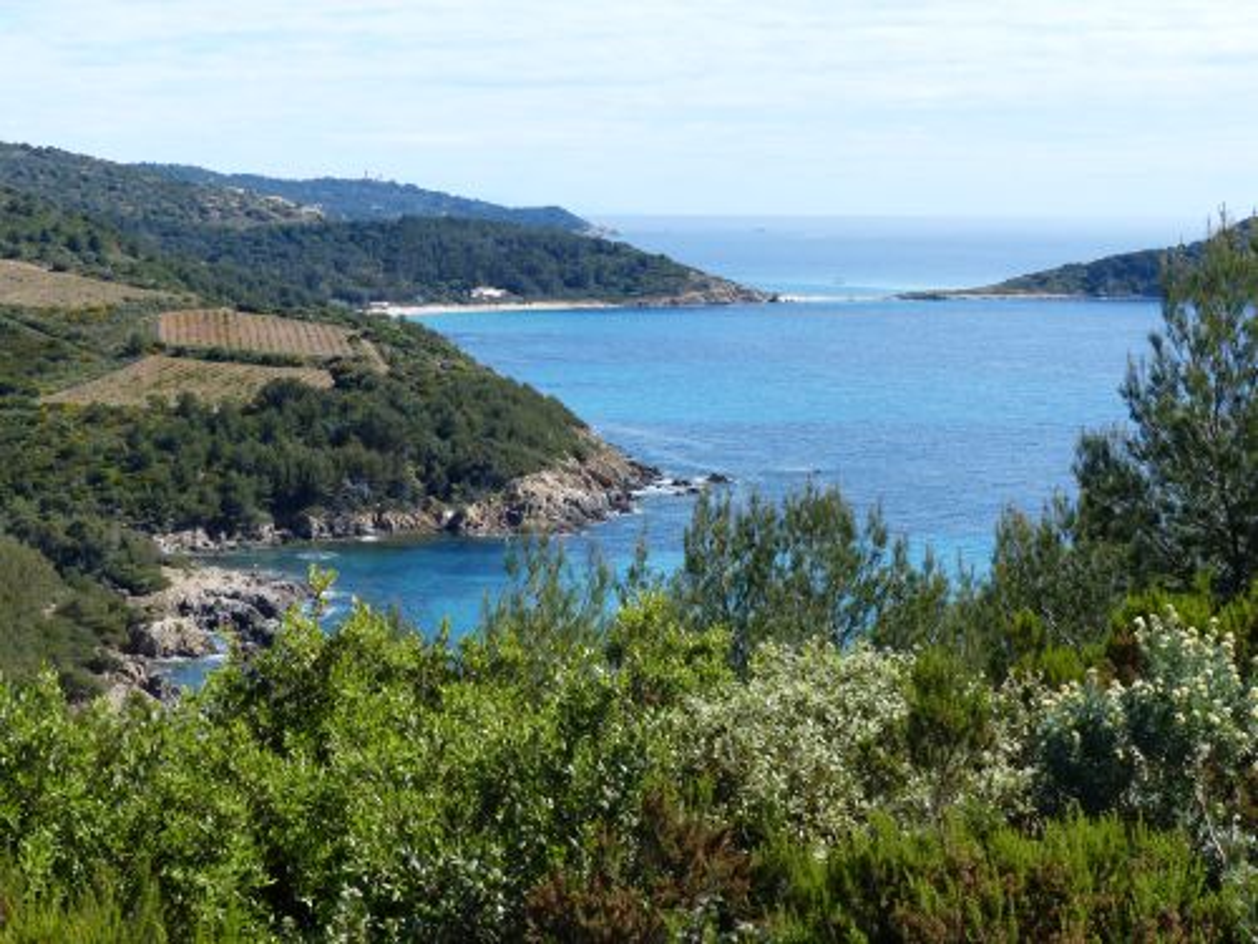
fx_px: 2835
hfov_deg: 25.0
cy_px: 472
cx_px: 629
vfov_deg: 18.9
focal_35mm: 78
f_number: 4
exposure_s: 1/640
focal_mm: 14
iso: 100
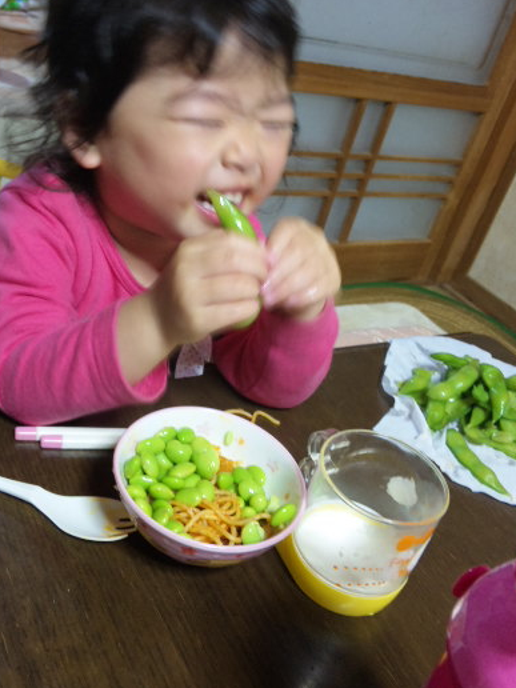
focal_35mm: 36
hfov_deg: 39.7
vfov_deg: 51.4
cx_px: 249
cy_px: 344
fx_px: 716
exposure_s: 1/4
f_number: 2.8
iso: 105
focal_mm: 4.82
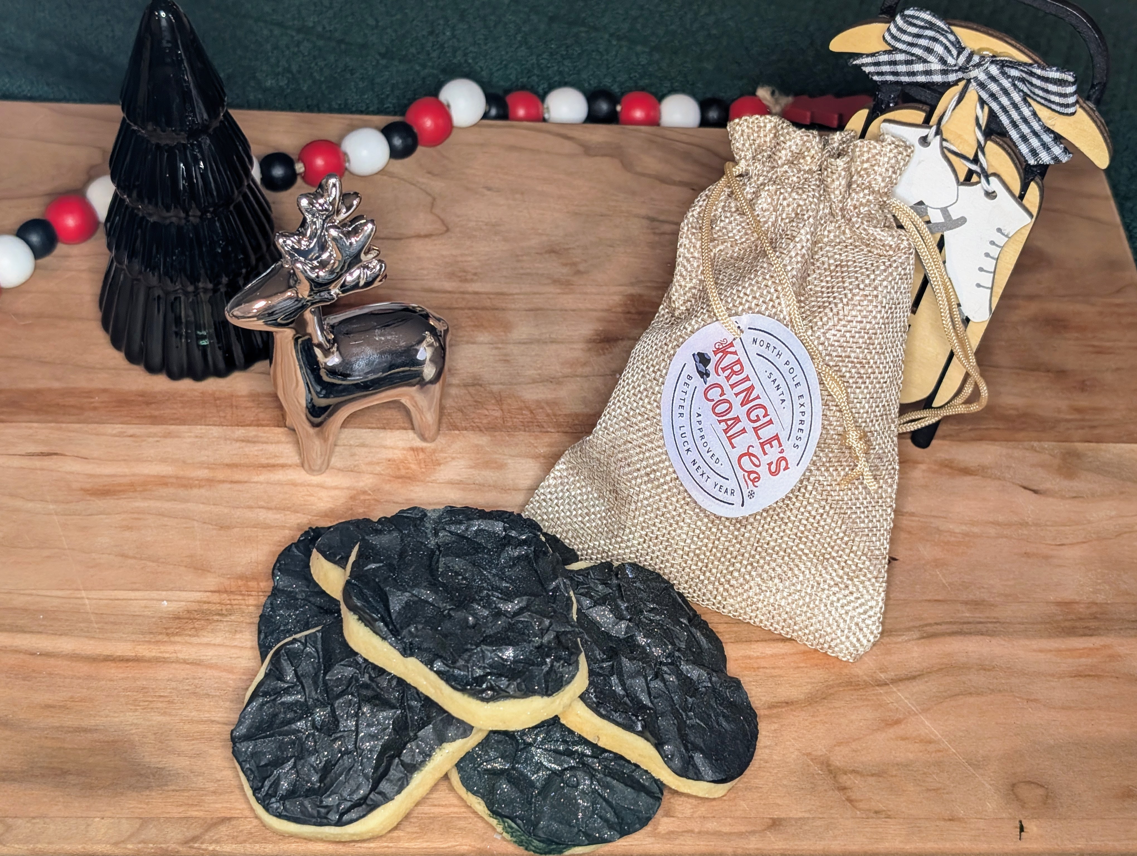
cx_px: 568
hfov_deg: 38.9
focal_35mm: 49
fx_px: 1612
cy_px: 428
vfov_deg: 29.7
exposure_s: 1/57.1
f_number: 1.68
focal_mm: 6.9
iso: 210
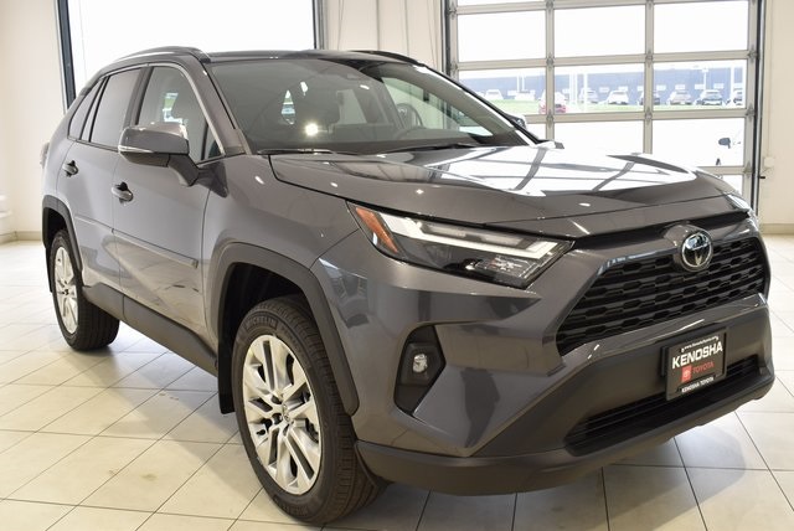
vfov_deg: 36.9
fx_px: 795
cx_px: 397
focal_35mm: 36
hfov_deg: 53.1
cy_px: 266
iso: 400
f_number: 14
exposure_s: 1/10
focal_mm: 24
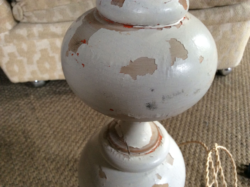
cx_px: 125
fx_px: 231
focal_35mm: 32
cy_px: 94
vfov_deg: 44.1
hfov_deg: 56.9
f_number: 2.4
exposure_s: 1/25
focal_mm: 3.3
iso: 125
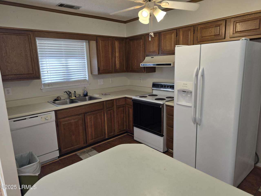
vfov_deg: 58.9
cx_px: 130
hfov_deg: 73.9
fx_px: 173
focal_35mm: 23
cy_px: 98
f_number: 1.7
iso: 80
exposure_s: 1/120
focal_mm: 6.3
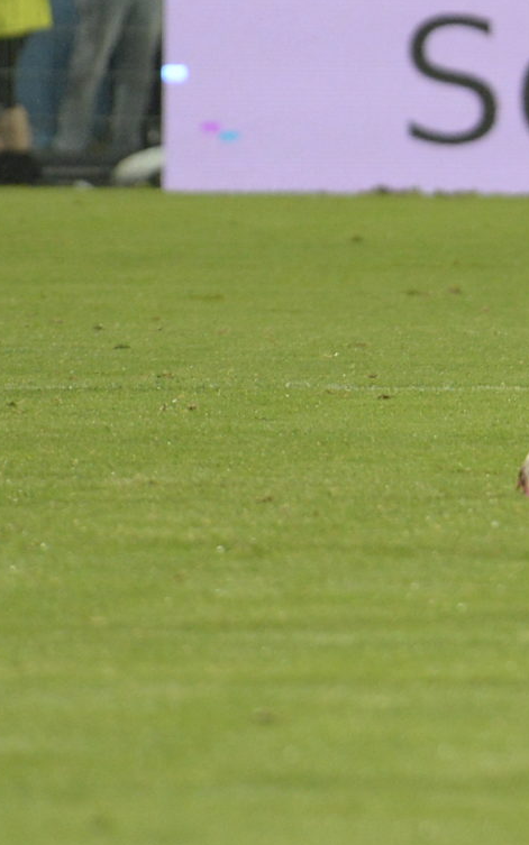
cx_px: 1029
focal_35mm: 1142
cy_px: 89
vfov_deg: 1.8
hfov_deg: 1.2
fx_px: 26328
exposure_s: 1/640
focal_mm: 330
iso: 4500
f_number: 5.3
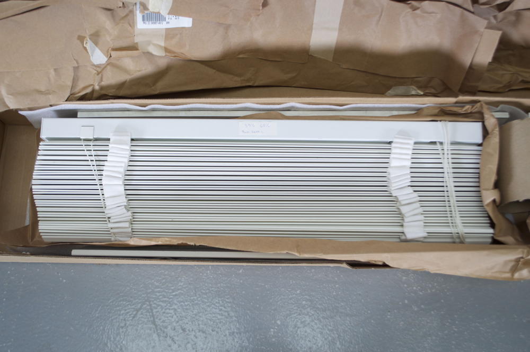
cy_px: 176
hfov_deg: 53.2
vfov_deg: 36.8
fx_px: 530
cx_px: 265
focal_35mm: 36
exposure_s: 1/25
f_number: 4
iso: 200
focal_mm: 24
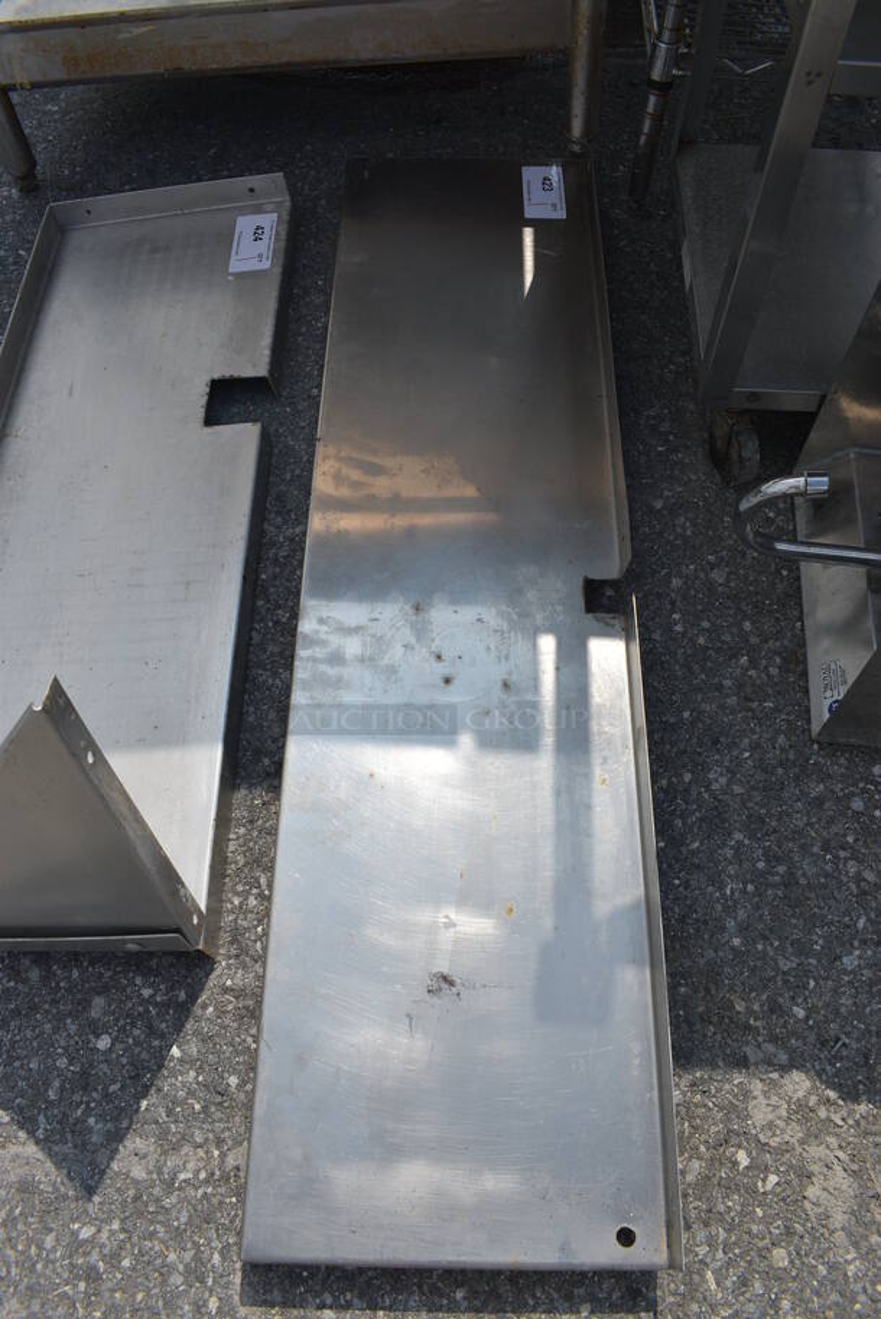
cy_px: 660
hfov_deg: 48.0
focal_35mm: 27
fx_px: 990
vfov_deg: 67.3
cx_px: 440
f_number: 9
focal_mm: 18
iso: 200
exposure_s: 1/1000
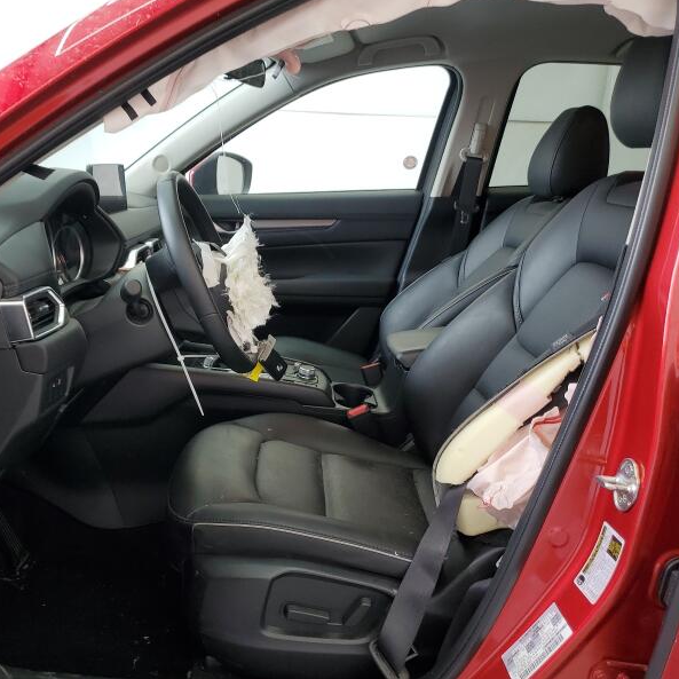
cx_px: 231
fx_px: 688
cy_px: 337
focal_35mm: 31
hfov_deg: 51.6
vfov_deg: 52.5
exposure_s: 1/60.2
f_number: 1.5
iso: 51
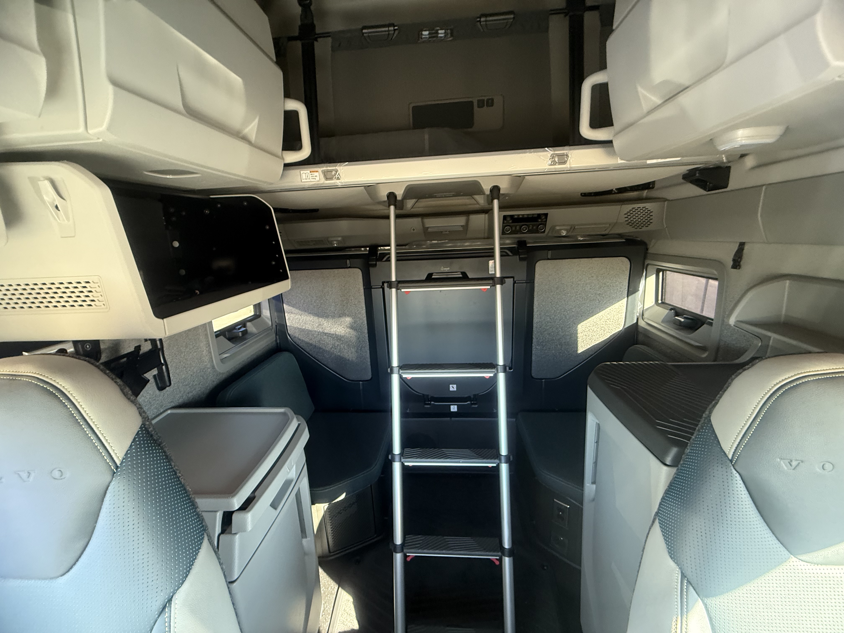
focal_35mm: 14
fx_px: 341
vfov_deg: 85.7
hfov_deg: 102.1
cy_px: 316
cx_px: 422
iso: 400
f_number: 2.2
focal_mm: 2.22
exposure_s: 1/49
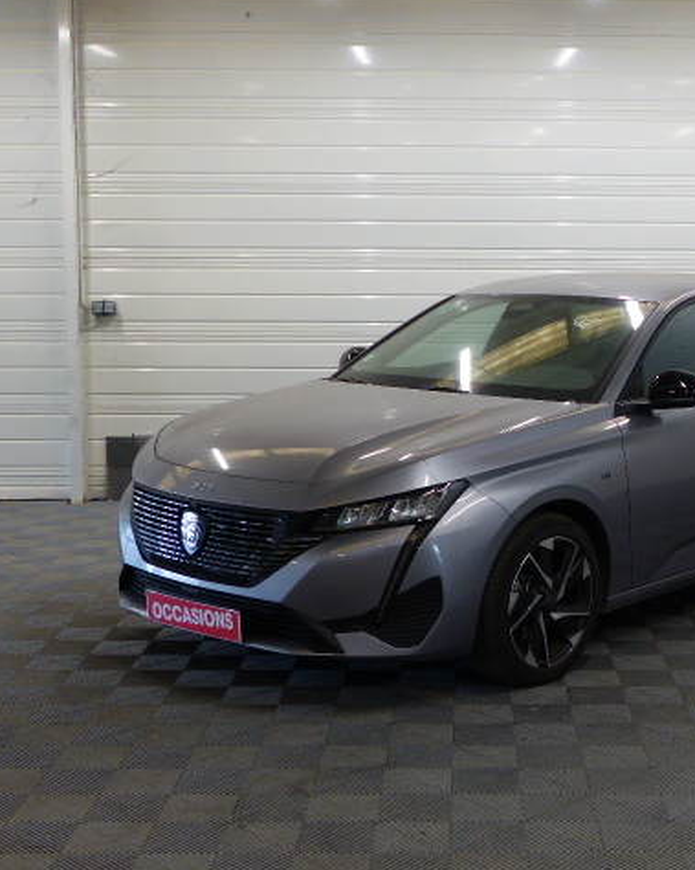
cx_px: 513
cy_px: 433
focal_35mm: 54
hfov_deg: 27.7
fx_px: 1389
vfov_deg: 34.8
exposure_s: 1/60
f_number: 2.8
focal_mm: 7.1
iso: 250
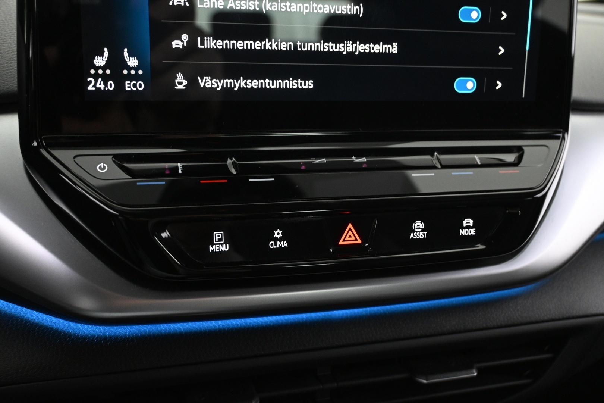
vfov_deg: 35.5
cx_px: 302
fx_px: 629
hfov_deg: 51.3
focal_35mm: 38
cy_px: 202
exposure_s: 1/15
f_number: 4.2
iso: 1600
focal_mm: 25
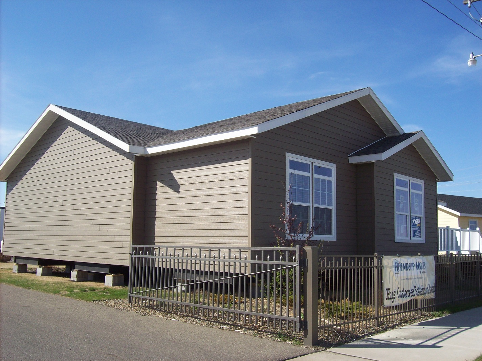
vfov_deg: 39.6
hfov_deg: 51.4
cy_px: 180
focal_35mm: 36
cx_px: 241
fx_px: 501
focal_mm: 6
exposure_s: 1/517
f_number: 4.8
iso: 80
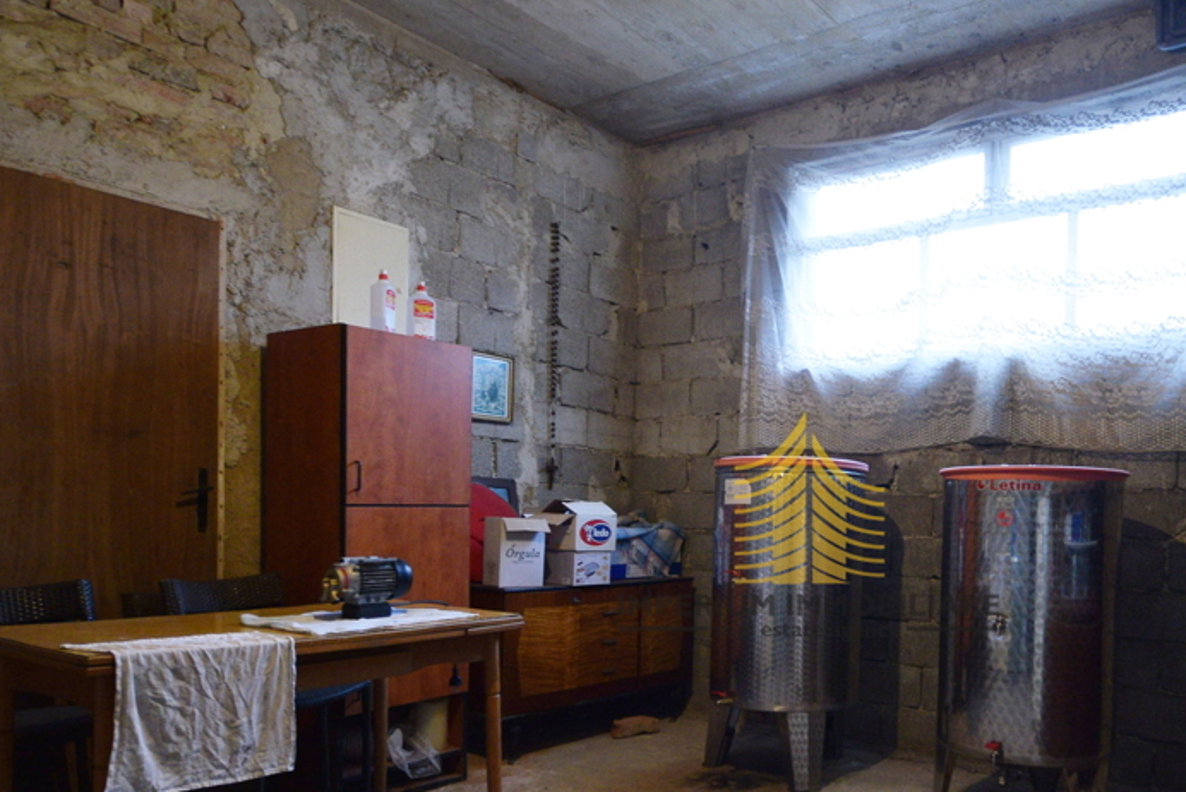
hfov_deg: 67.1
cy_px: 526
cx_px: 809
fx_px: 857
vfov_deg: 48.8
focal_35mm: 26
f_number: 4.5
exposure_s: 1/25
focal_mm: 10
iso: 800
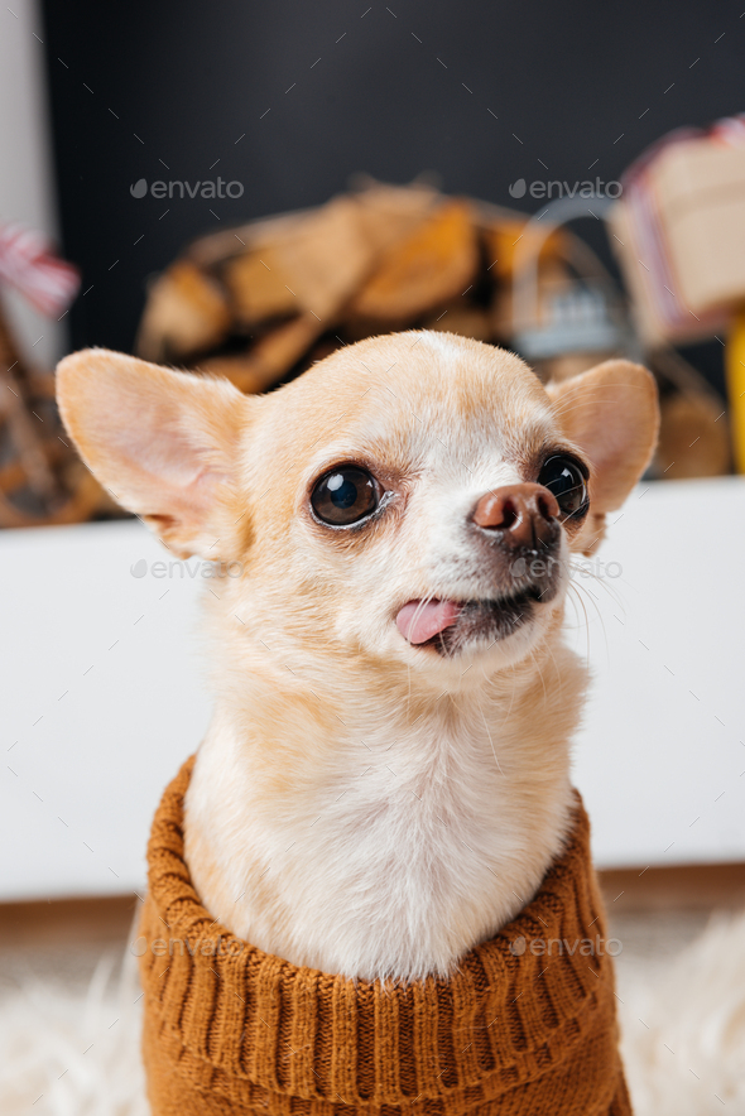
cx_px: 372
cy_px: 558
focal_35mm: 70
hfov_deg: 19.5
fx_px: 2171
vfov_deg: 28.8
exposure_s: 1/160
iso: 100
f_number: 9
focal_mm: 70
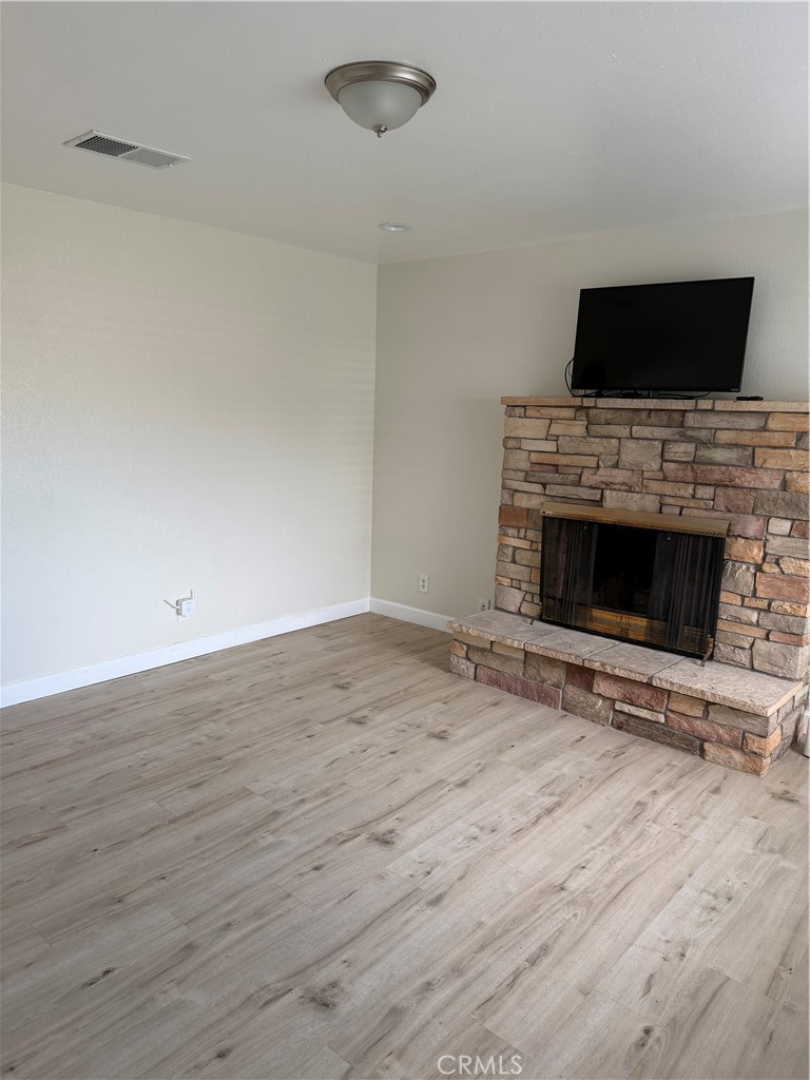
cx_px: 405
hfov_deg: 56.8
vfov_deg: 71.6
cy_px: 540
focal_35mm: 24
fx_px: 749
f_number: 1.78
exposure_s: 1/121
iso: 125
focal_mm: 6.76
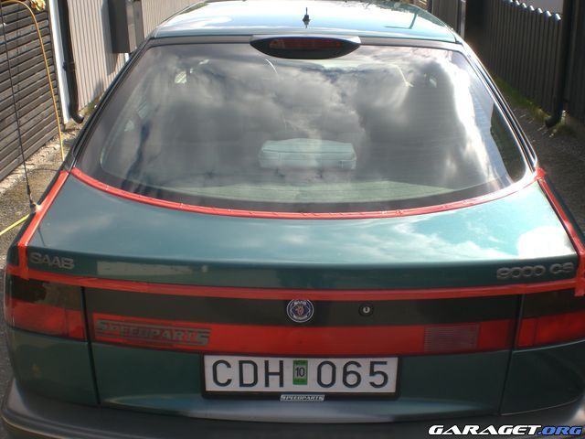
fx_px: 642
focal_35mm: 38
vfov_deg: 37.7
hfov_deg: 49.0
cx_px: 292
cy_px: 220
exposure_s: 1/200
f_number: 4.4
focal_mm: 6.3
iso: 50
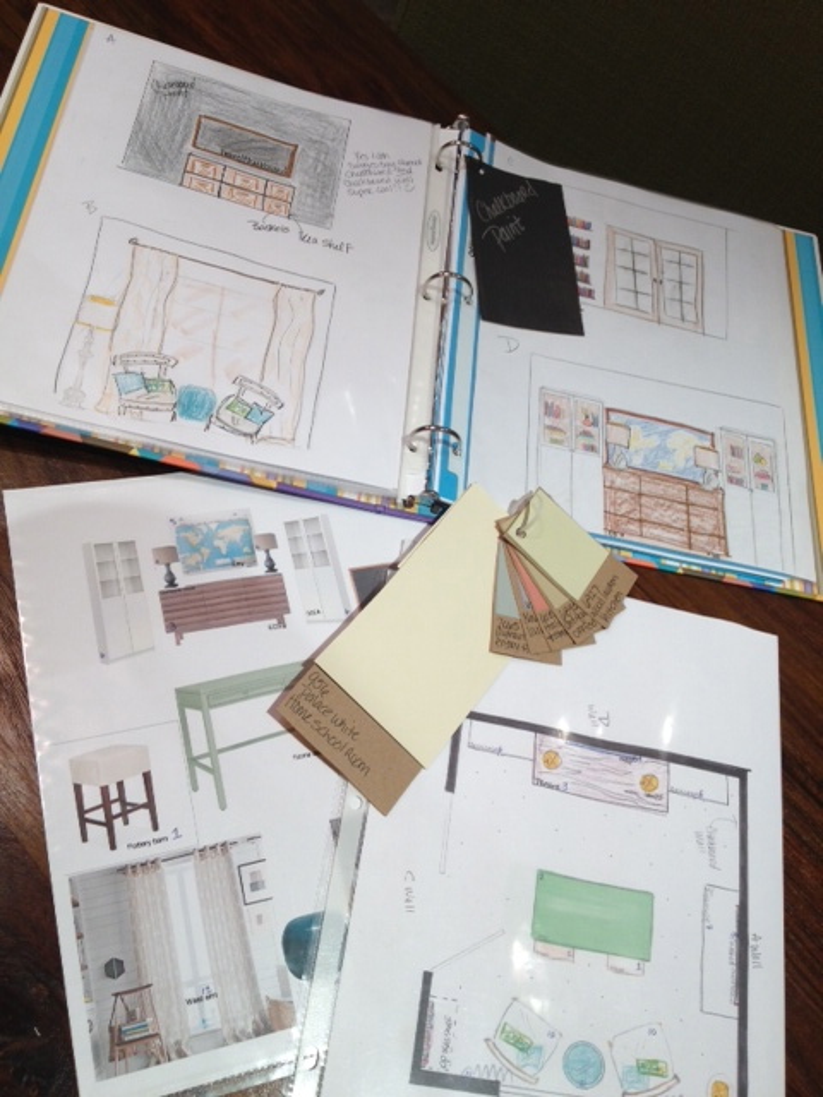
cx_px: 412
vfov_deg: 52.6
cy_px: 548
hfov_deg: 40.7
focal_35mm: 35
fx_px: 1110
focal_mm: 4.28
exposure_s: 1/40
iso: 80
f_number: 2.4
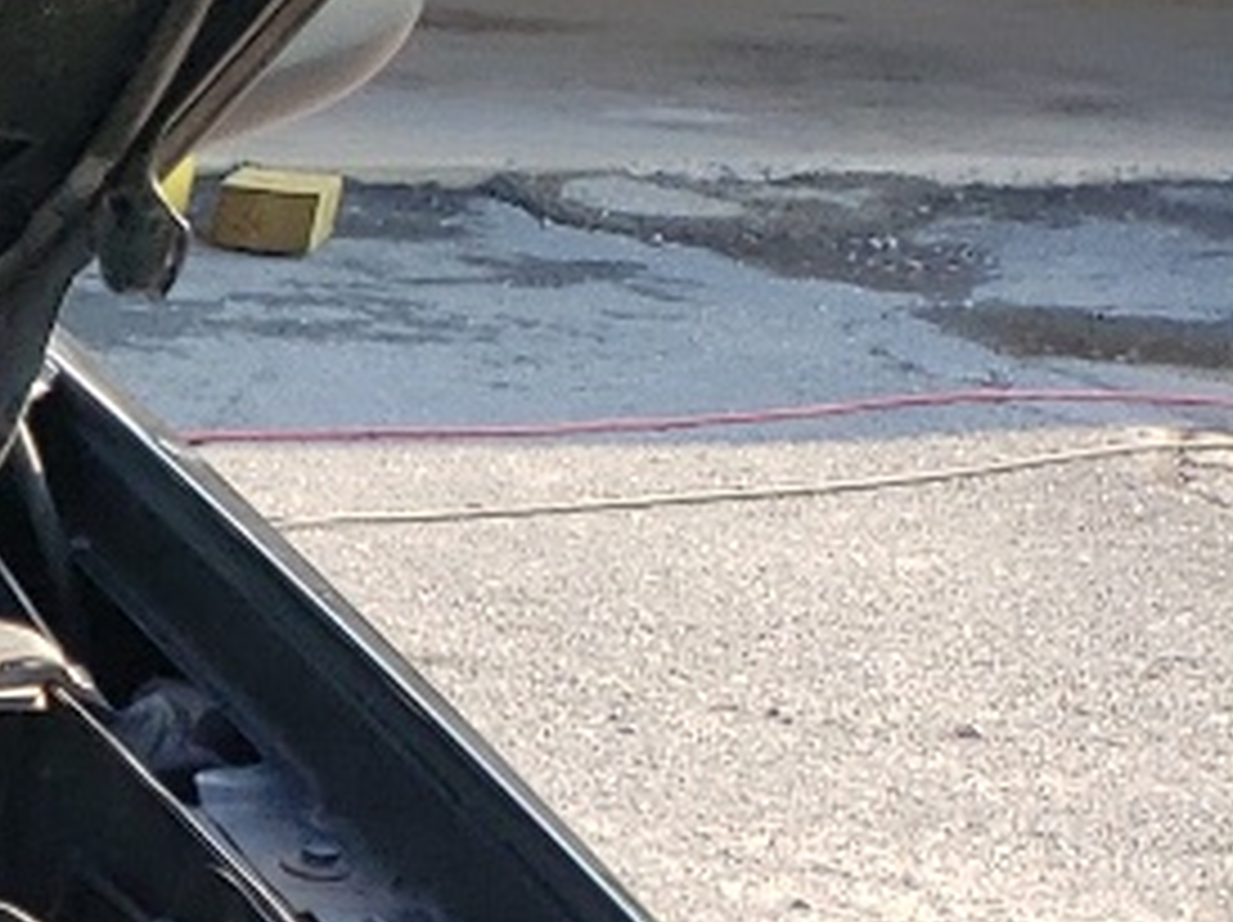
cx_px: -2331
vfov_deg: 9.4
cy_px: 1556
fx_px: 5409
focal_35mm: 152
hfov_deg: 10.1
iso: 50
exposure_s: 1/526
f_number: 1.5
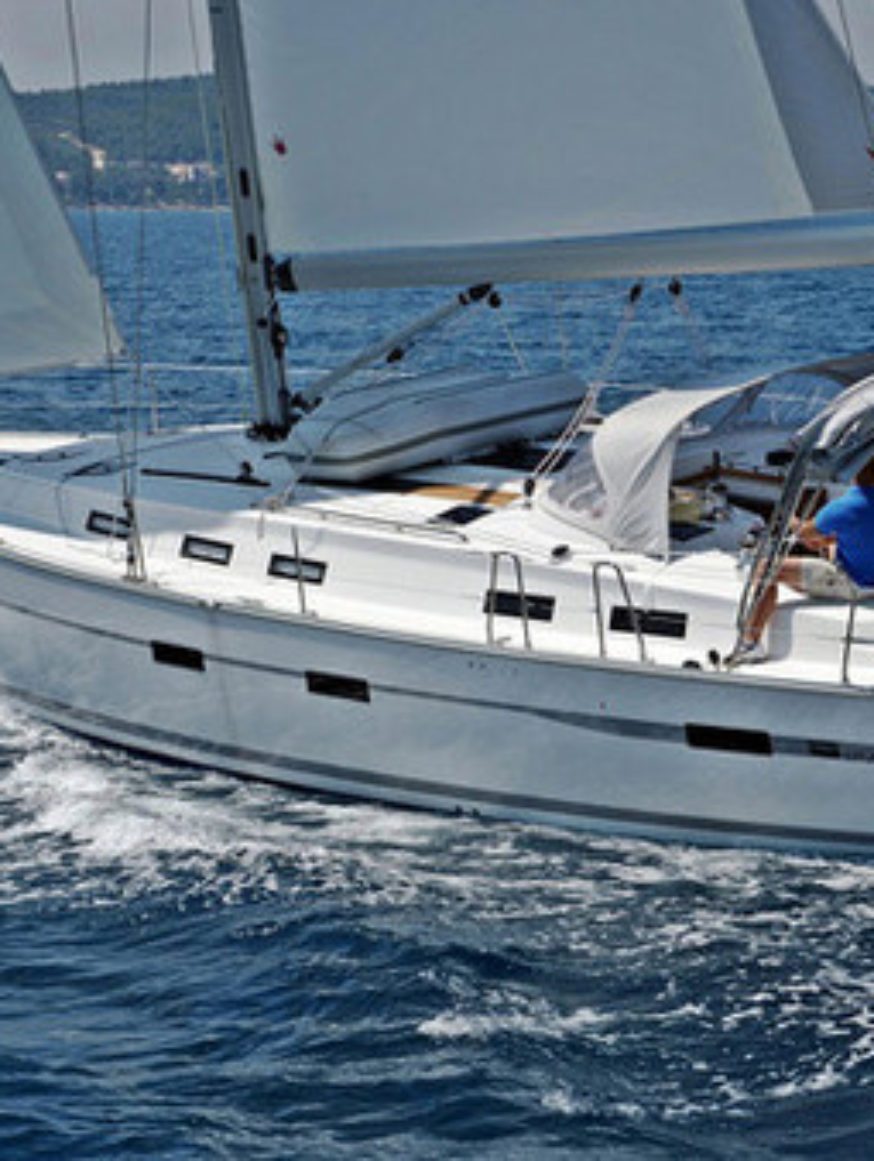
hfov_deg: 13.5
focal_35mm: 109
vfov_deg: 18.0
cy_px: 587
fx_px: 3663
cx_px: 696
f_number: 13
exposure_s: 1/400
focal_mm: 62
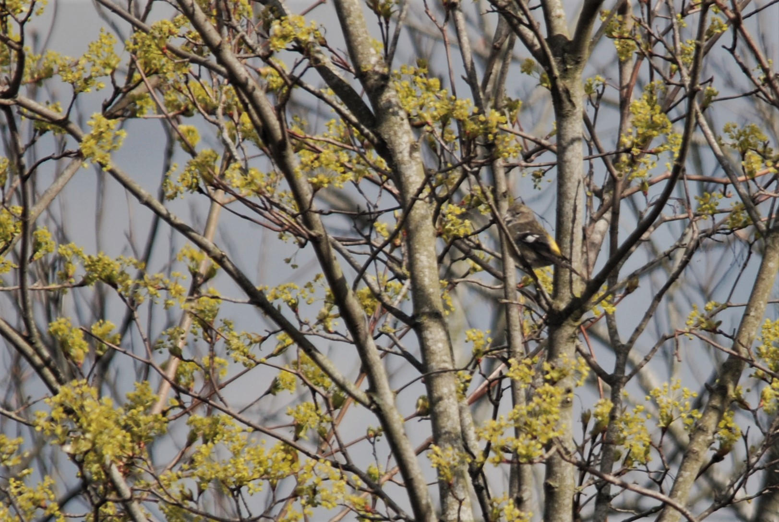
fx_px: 16246
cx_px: 390
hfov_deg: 2.7
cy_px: 261
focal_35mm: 750
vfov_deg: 1.8
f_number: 6.3
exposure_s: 1/640
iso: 200
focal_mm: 500
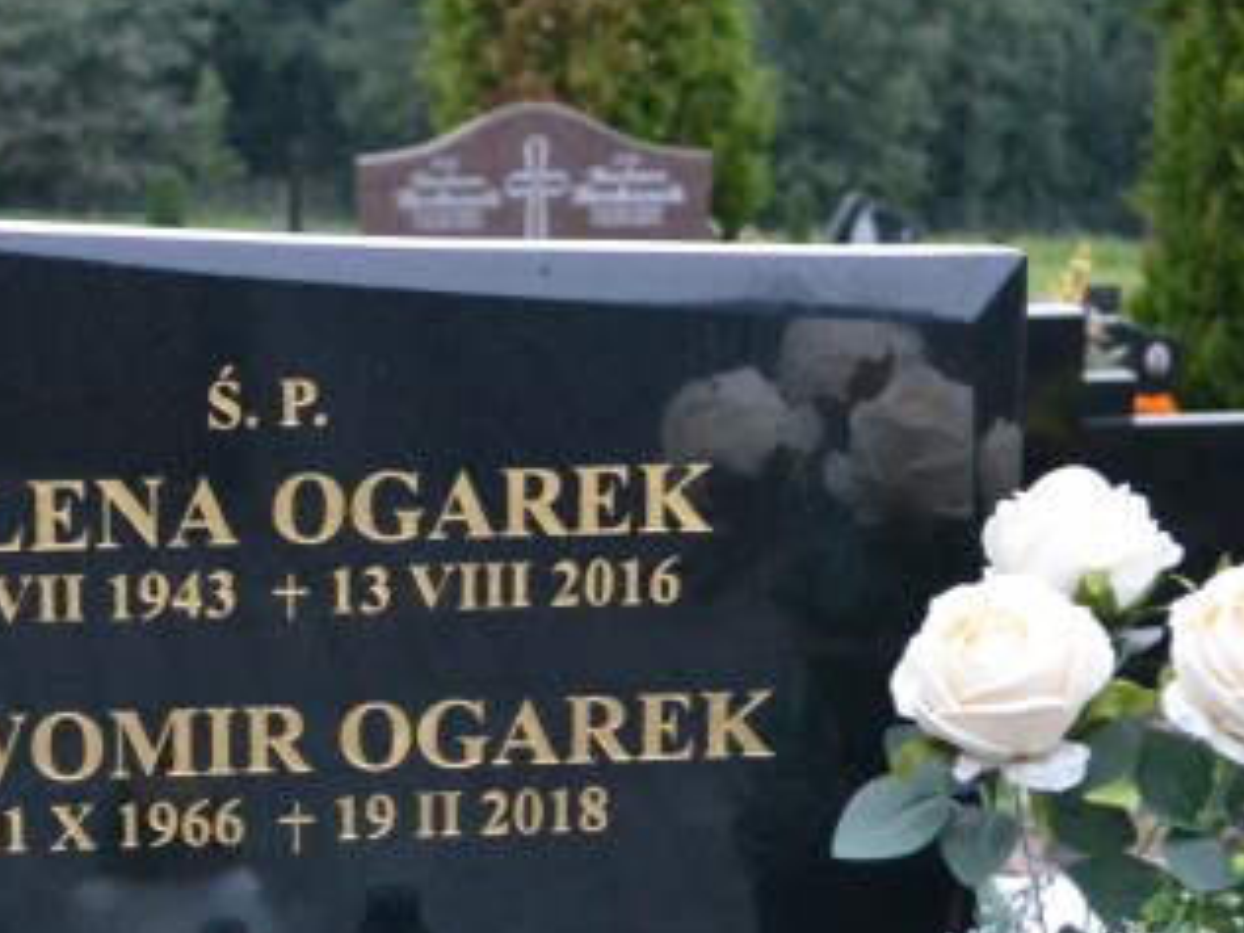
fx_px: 4205
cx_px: 272
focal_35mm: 117
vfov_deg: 12.6
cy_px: 722
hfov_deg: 16.7
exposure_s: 1/50
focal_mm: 40
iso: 3200
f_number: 5.3
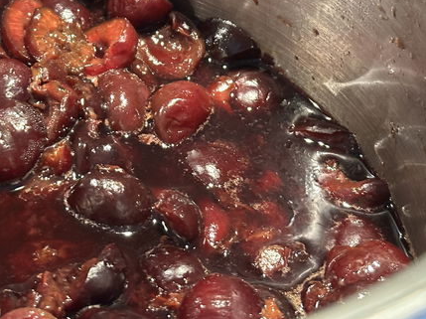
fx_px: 1033
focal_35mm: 84
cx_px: 149
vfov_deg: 17.4
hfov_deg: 23.2
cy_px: 52
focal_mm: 6.86
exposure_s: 1/30
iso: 500
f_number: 1.78
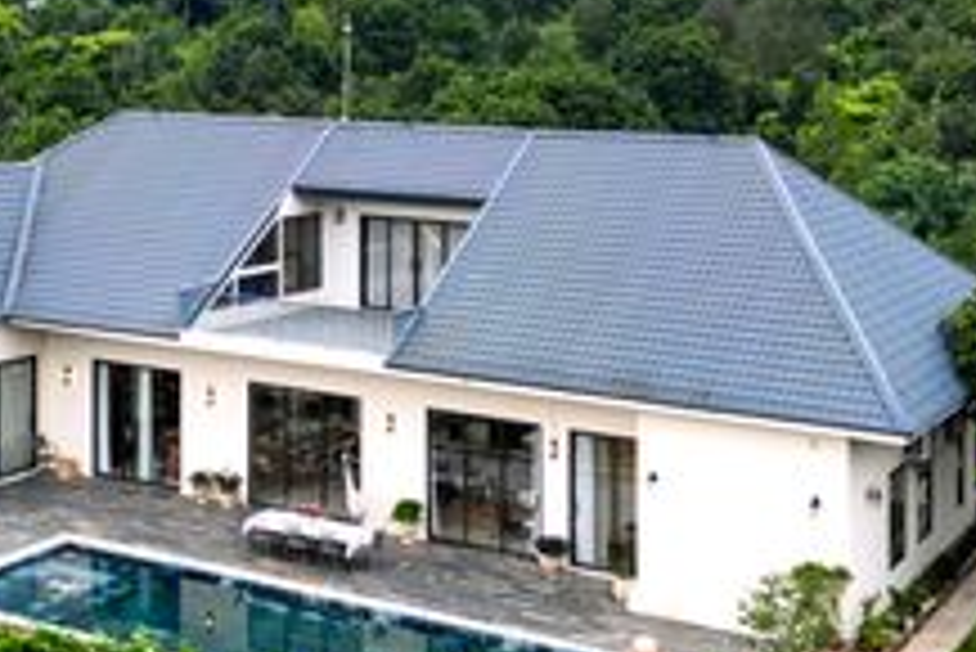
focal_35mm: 46
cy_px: 459
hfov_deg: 41.9
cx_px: 288
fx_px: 1248
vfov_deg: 29.0
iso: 100
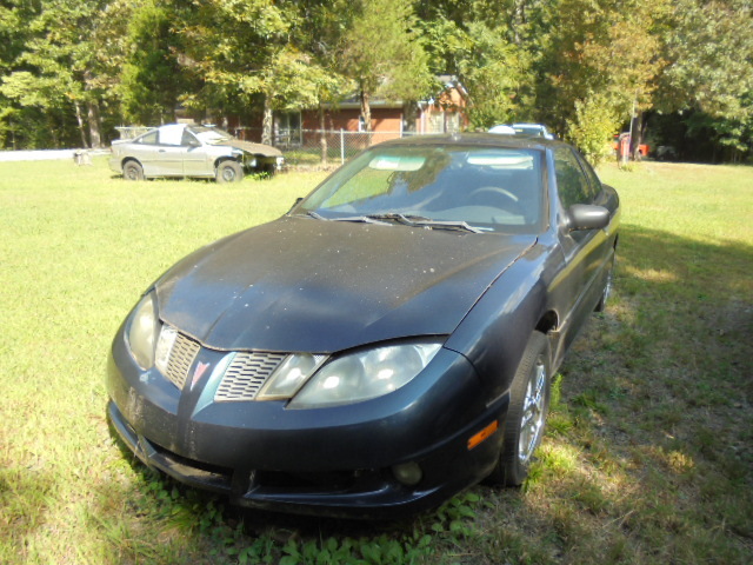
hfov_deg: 67.3
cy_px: 282
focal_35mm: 26
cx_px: 376
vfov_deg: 53.1
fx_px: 566
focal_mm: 4.6
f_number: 3.5
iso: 100
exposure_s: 1/250
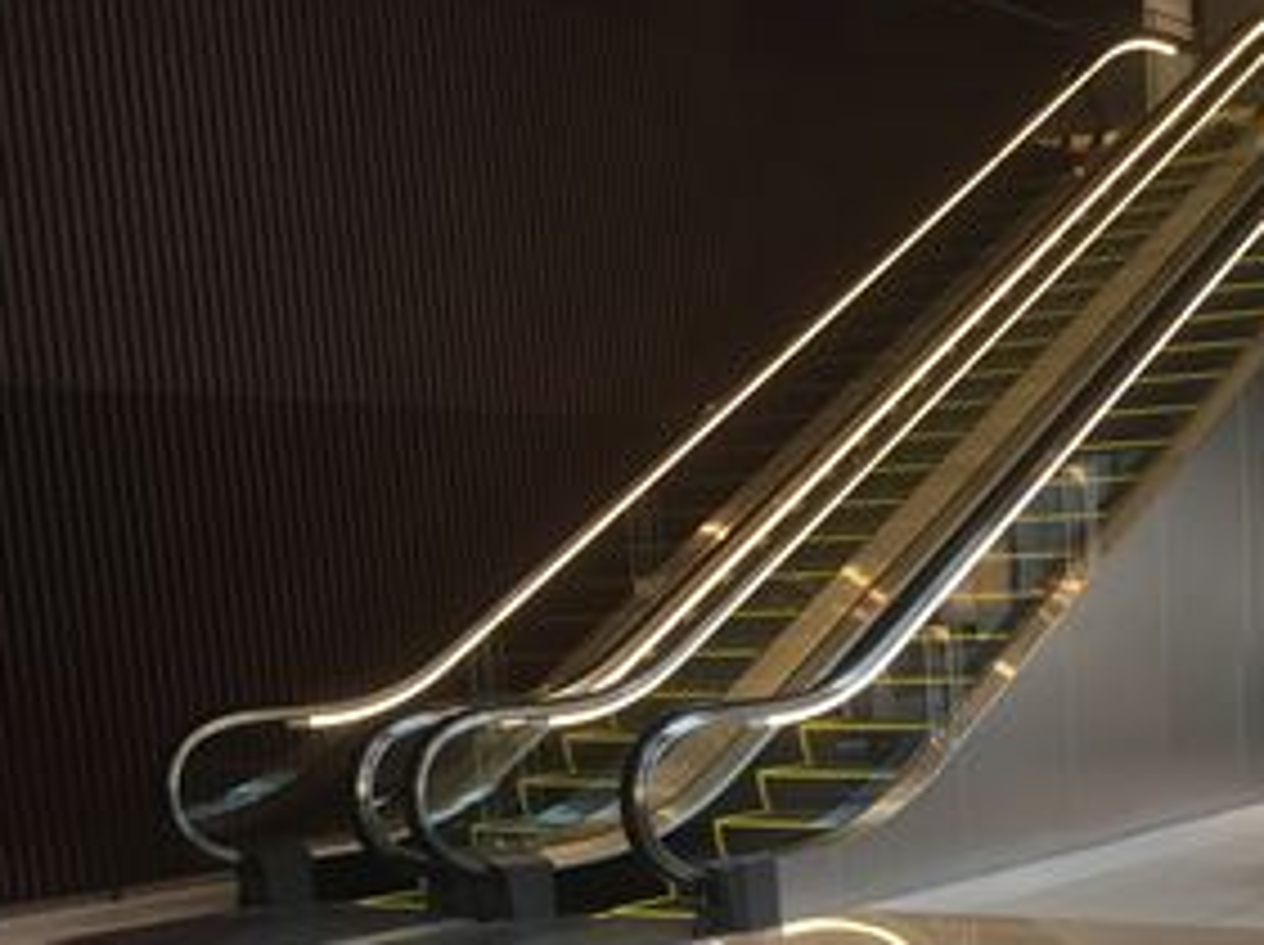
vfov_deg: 22.6
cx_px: 1143
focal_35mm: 62
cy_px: 958
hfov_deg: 29.9
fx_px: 2261
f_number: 2.2
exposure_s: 1/40
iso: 32
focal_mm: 4.15
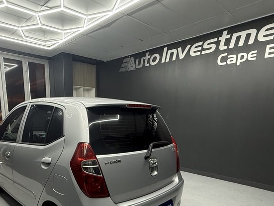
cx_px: 105
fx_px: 206
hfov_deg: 66.4
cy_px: 162
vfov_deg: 50.2
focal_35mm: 26
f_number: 2.2
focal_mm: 2.22
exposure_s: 1/100
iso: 250
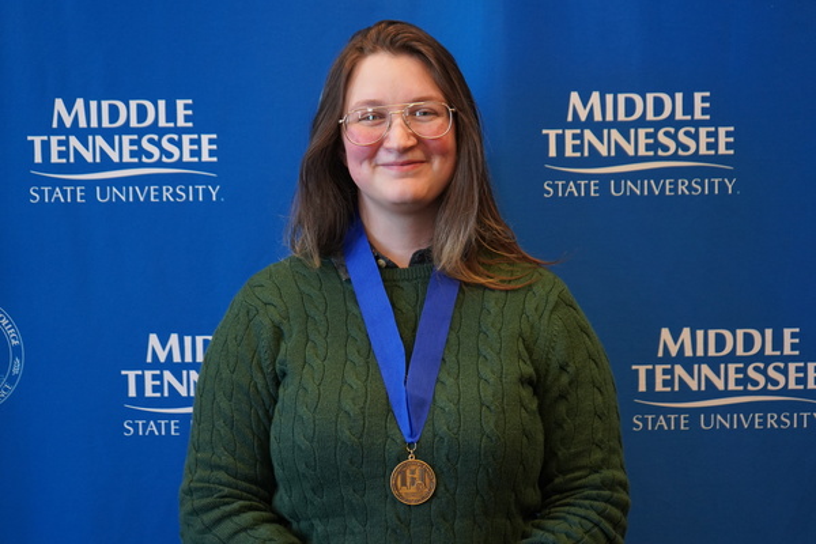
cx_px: 408
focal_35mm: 60
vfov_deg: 22.6
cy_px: 272
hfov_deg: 33.4
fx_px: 1360
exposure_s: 1/160
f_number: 5
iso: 2500
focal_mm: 60
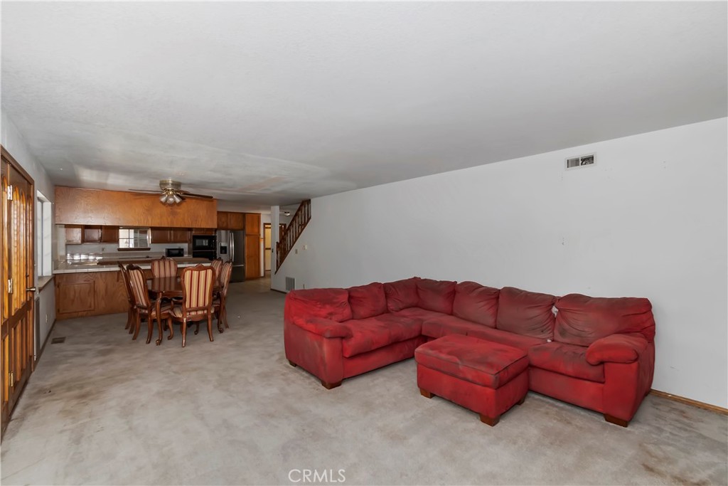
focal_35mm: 15
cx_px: 364
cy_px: 243
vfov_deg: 77.3
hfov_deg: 100.4
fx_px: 303
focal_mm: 10
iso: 400
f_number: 8
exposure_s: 1/15
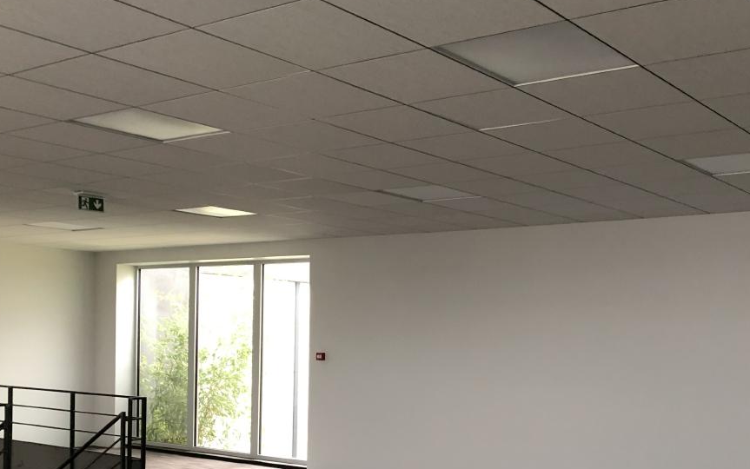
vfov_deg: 28.7
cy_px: 363
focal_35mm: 44
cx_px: 515
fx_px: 900
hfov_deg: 44.4
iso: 100
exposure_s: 1/11
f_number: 1.8
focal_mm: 3.99
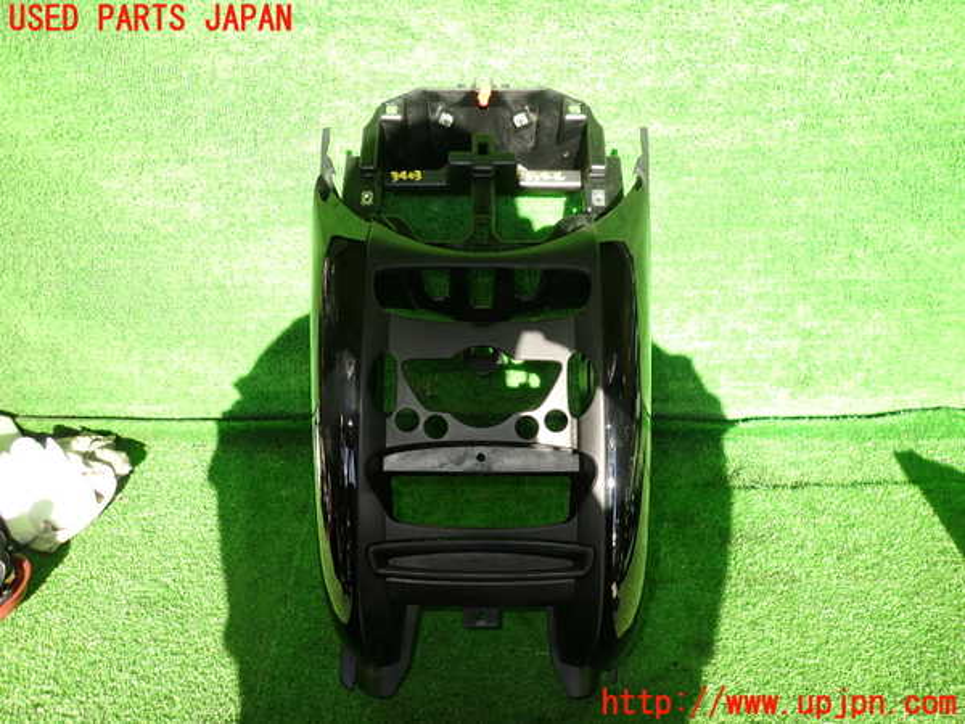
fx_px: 697
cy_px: 362
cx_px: 482
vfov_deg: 54.9
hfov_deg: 69.4
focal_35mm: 25
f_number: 5.6
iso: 100
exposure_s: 1/50
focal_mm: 4.5
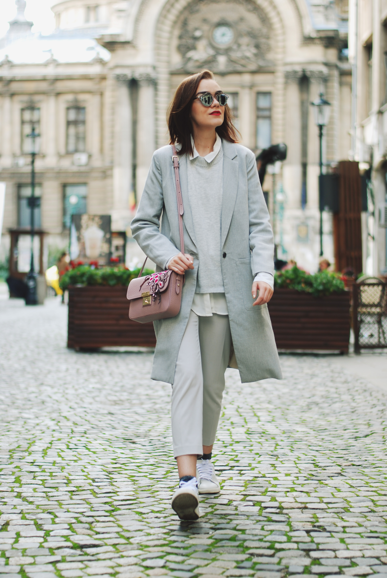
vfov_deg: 27.0
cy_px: 289
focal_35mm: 75
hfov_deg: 18.2
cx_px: 194
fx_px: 1206
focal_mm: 50
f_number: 1.8
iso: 100
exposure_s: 1/250
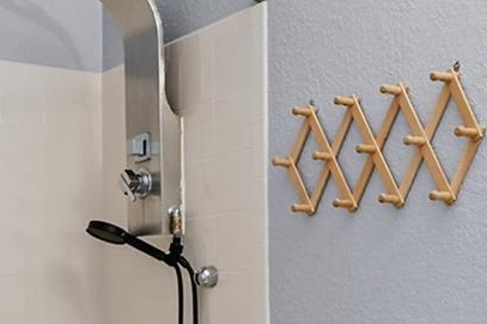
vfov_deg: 22.5
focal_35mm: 59
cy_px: 282
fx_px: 798
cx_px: 103
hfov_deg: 33.1
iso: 200
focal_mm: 10
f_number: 8
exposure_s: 1/13
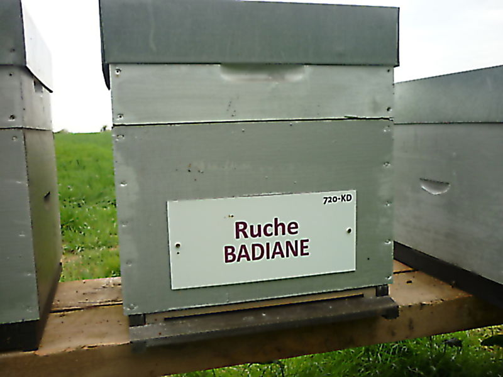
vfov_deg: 42.9
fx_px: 480
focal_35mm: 33
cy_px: 188
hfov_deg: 55.4
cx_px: 252
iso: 80
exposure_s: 1/320
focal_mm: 5.5
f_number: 2.8
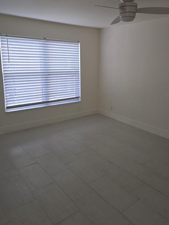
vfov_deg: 61.3
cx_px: 105
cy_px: 94
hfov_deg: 47.8
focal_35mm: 29
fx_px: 189
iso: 32
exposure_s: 1/60
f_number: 1.7
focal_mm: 6.3
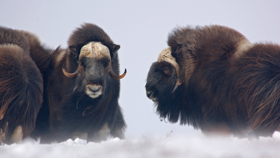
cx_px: 140
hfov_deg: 3.4
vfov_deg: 1.9
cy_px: 71
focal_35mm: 629
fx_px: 4670
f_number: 7.1
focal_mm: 400
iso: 200
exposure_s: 1/400
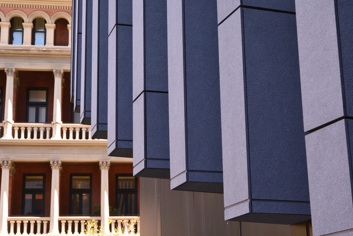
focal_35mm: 75
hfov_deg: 27.0
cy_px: 118
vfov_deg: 18.2
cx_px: 176
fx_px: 735
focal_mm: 50
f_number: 10
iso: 400
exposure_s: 1/40
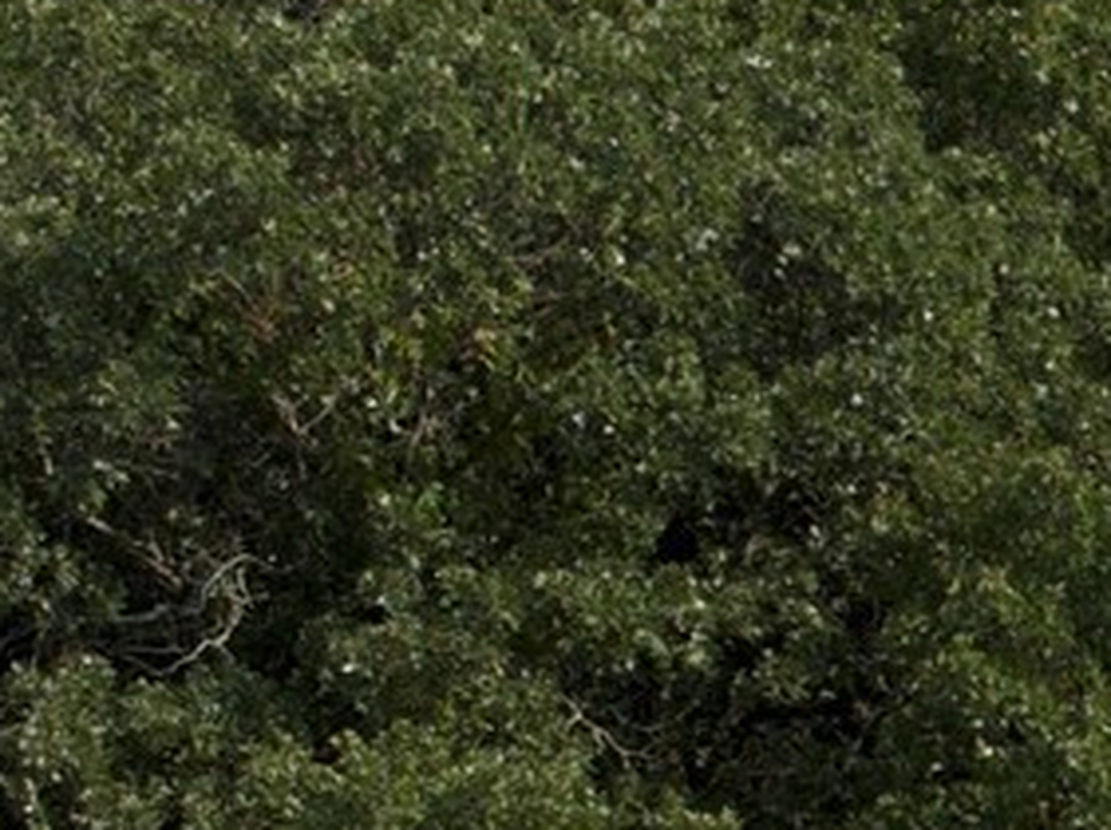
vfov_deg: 8.9
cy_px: 949
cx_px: 1947
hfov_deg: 11.3
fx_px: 5257
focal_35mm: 164
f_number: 5.6
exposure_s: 1/320
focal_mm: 12.29
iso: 100
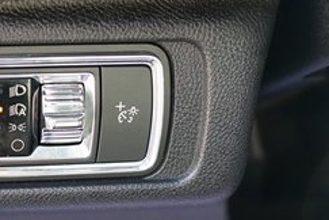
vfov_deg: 11.3
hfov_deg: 16.6
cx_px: 9
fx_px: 1106
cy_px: 141
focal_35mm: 121
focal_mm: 46
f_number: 4
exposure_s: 1/60
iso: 640
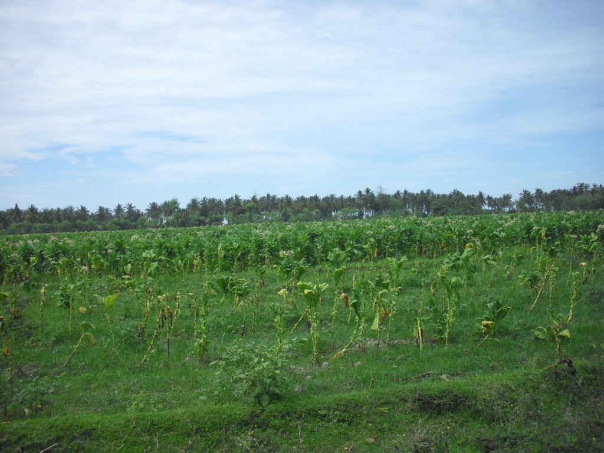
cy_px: 226
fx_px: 663
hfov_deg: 49.0
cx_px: 302
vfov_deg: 37.7
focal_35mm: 38
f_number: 8
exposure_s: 1/320
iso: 100
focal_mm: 6.2
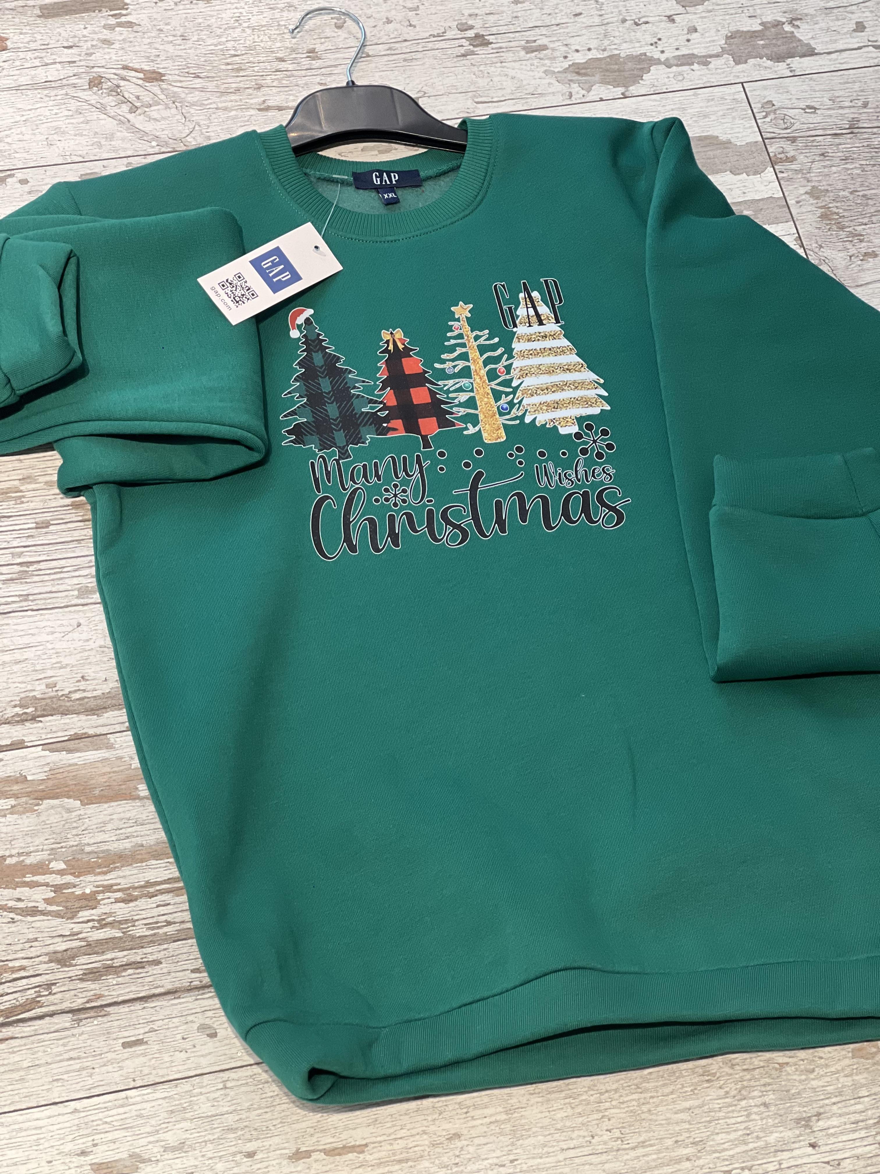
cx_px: 440
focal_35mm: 77
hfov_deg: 19.1
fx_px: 2610
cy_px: 587
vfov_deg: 25.3
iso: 160
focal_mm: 9
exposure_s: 1/33
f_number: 2.8
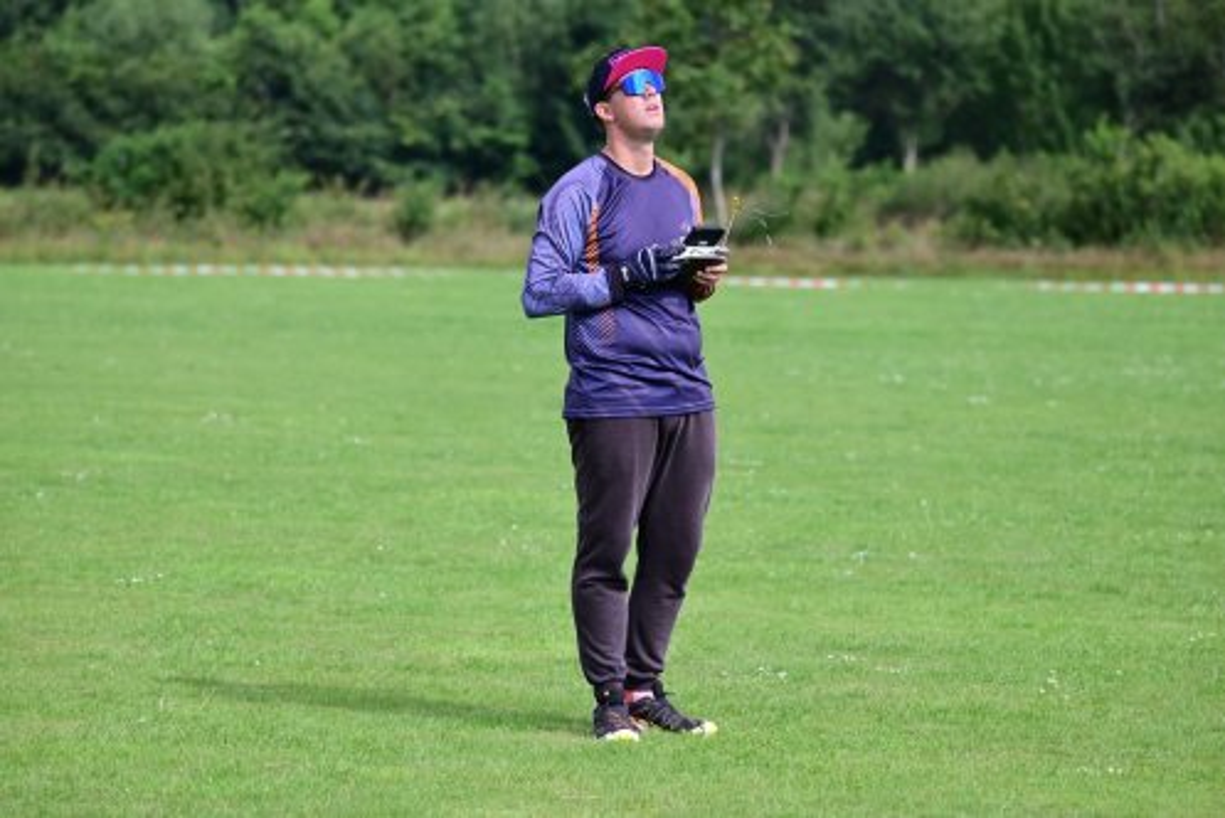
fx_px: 7150
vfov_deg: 6.6
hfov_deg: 9.8
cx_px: 612
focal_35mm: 210
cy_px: 409
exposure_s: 1/2500
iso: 1000
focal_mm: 210
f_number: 7.1
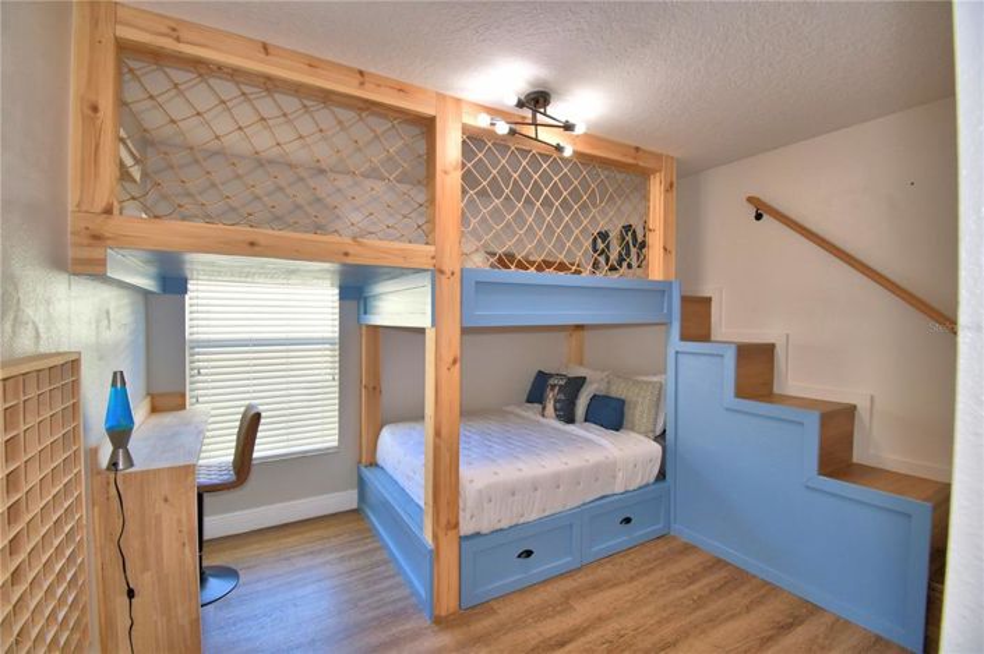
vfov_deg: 77.2
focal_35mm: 15
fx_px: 410
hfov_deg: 100.4
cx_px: 492
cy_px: 327
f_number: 4.5
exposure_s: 1/60
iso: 200
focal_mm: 10
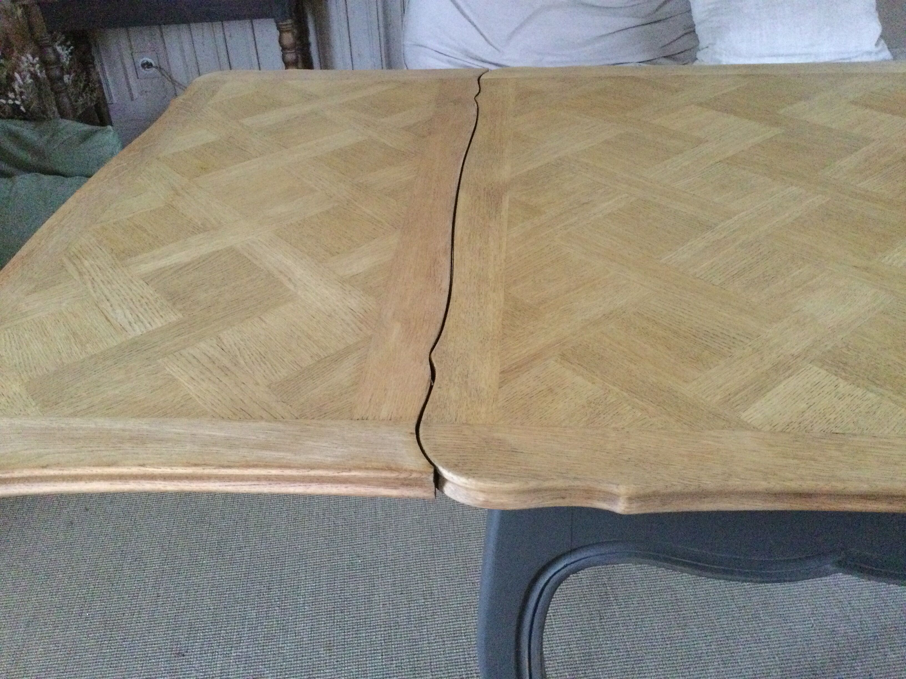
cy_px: 340
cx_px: 453
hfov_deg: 58.4
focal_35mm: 31
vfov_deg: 45.4
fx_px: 811
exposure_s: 1/17
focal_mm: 3.3
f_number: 2.4
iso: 640
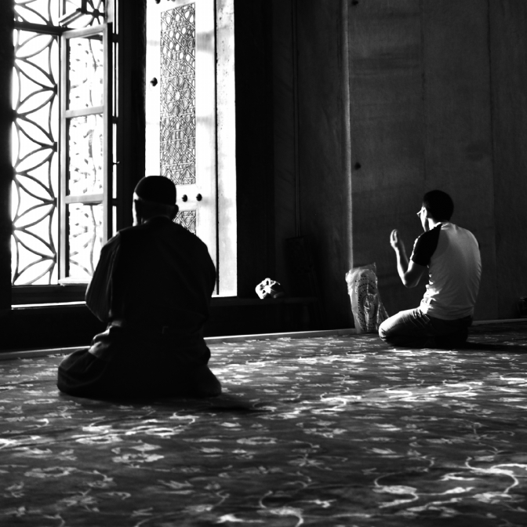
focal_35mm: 66
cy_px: 129
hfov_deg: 26.1
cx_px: 266
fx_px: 1137
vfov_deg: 25.8
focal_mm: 34
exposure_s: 1/10
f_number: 3.5
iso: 200
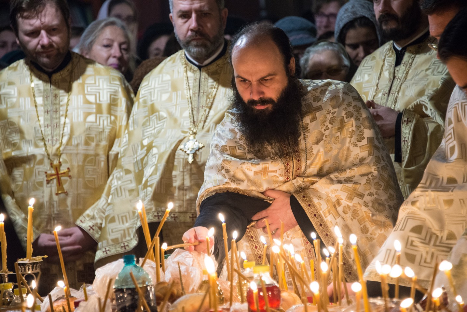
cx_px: 234
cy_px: 156
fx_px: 2725
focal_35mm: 210
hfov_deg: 9.8
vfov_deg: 6.5
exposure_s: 1/30
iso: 5000
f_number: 5.6
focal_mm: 210
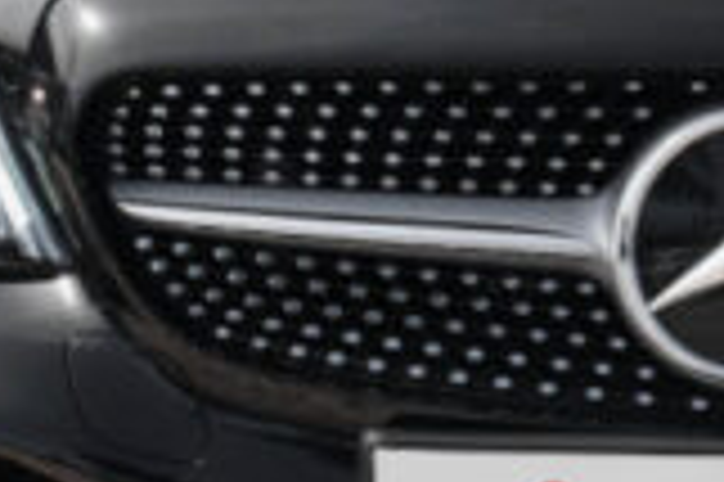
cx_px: 764
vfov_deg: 7.4
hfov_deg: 11.0
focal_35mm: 185
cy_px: 160
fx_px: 3717
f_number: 10
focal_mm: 19.2
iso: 160
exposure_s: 1/125
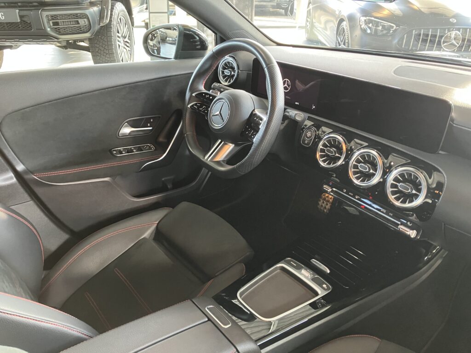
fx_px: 381
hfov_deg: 63.4
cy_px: 176
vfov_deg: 49.7
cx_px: 236
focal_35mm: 28
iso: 250
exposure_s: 1/33
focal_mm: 3.99
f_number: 1.8
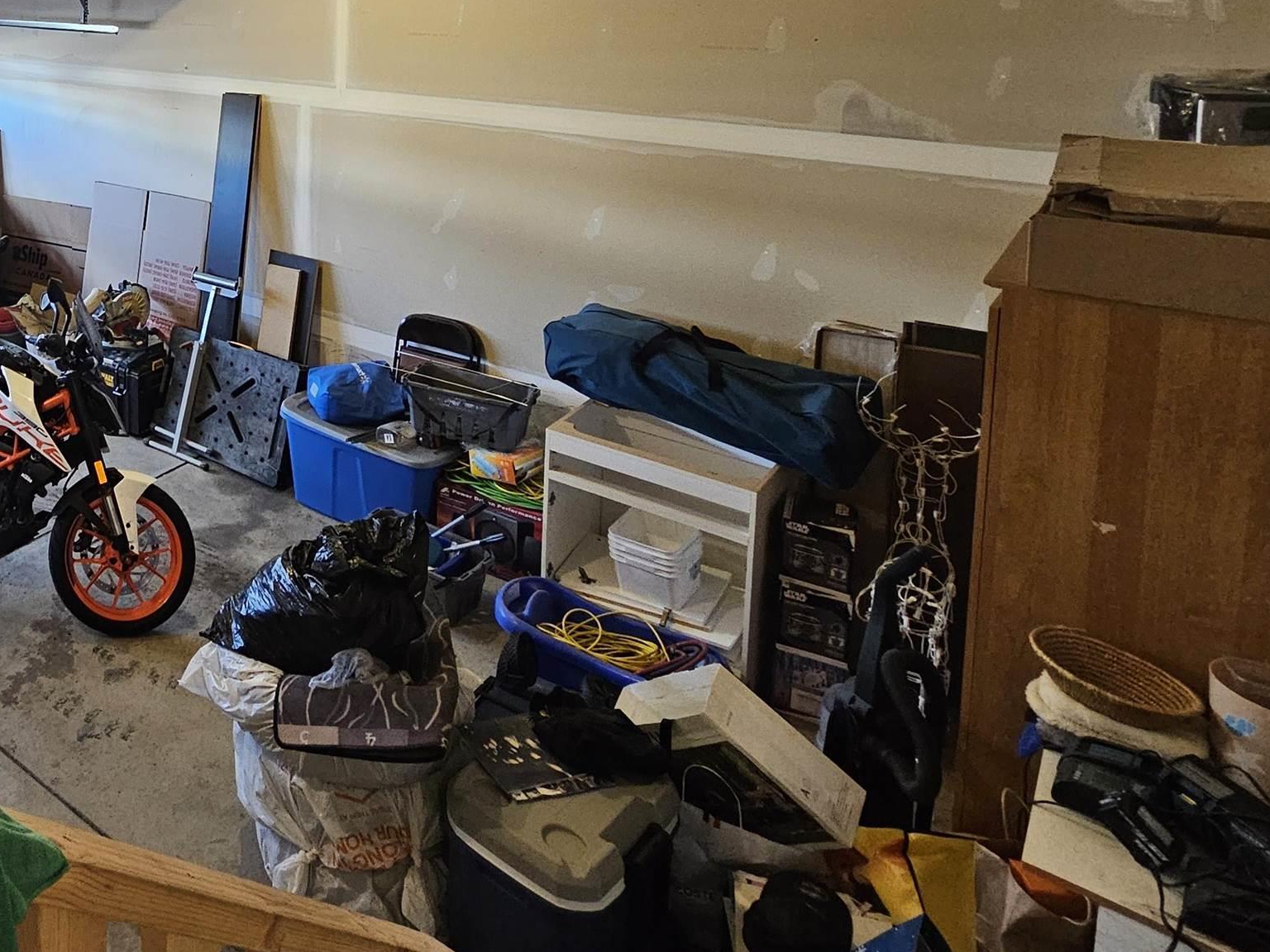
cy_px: 88
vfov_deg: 47.5
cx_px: 32
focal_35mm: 26
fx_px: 954
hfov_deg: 54.3
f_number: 2.2
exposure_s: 1/30
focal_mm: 2.2
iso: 320
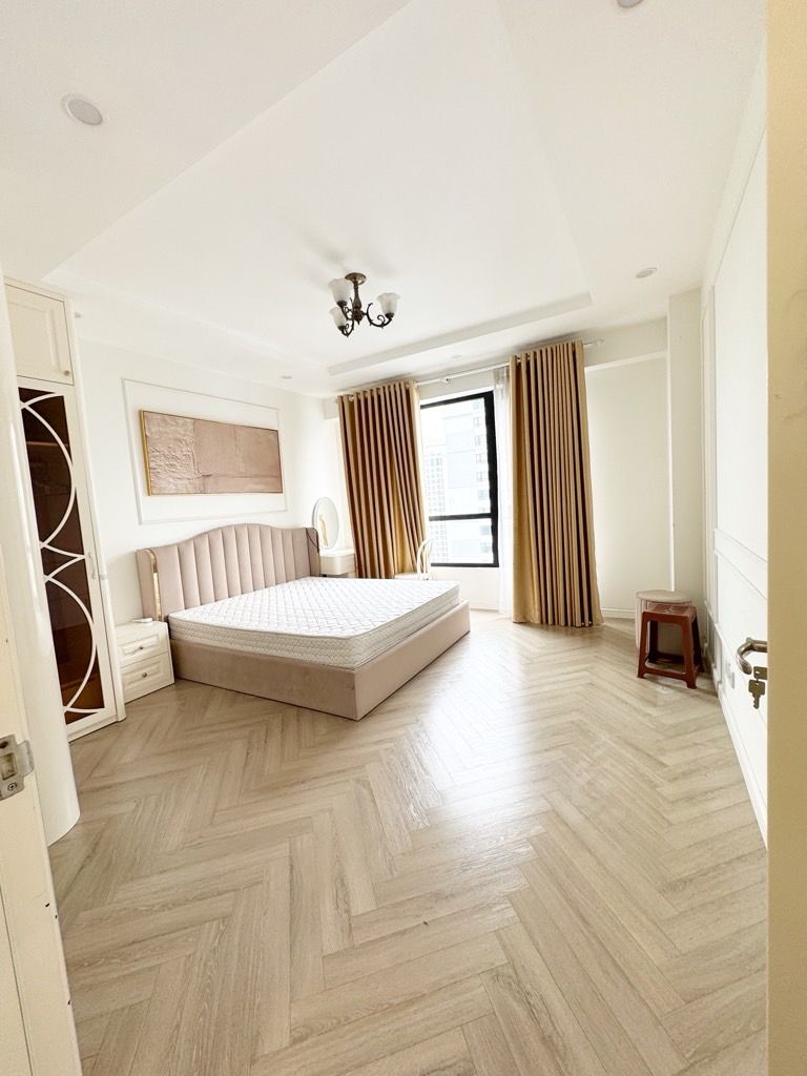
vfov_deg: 102.1
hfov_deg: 85.7
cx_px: 404
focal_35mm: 14
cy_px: 538
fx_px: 435
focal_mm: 2.22
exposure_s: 1/102
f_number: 2.2
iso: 40
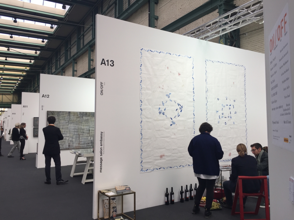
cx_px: 147
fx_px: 246
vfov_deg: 48.2
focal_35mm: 29
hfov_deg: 61.7
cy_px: 110
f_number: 2.2
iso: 32
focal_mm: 4.15
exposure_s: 1/112
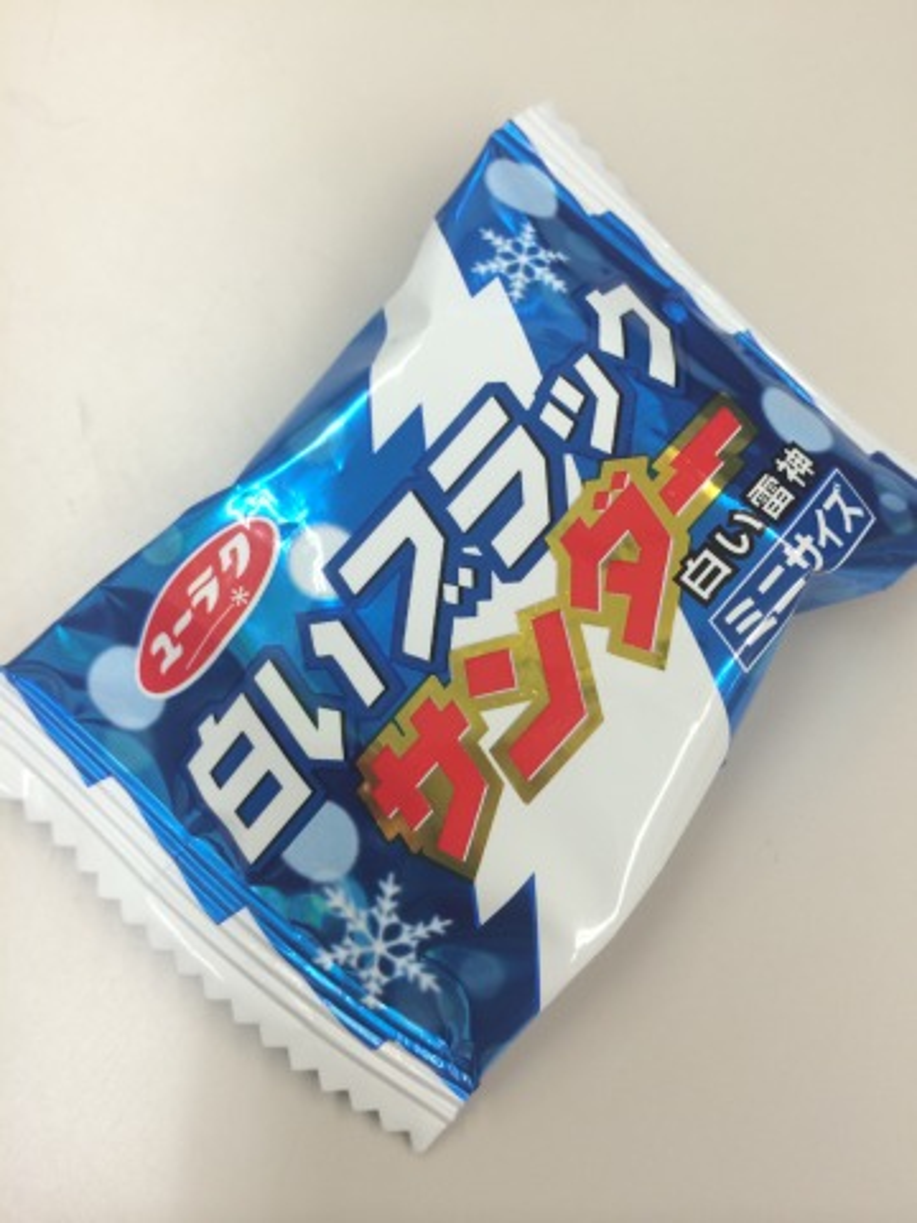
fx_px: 1060
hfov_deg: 46.8
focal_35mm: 30
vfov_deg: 60.0
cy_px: 612
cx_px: 458
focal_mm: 4.12
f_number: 2.2
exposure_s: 1/40
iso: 40
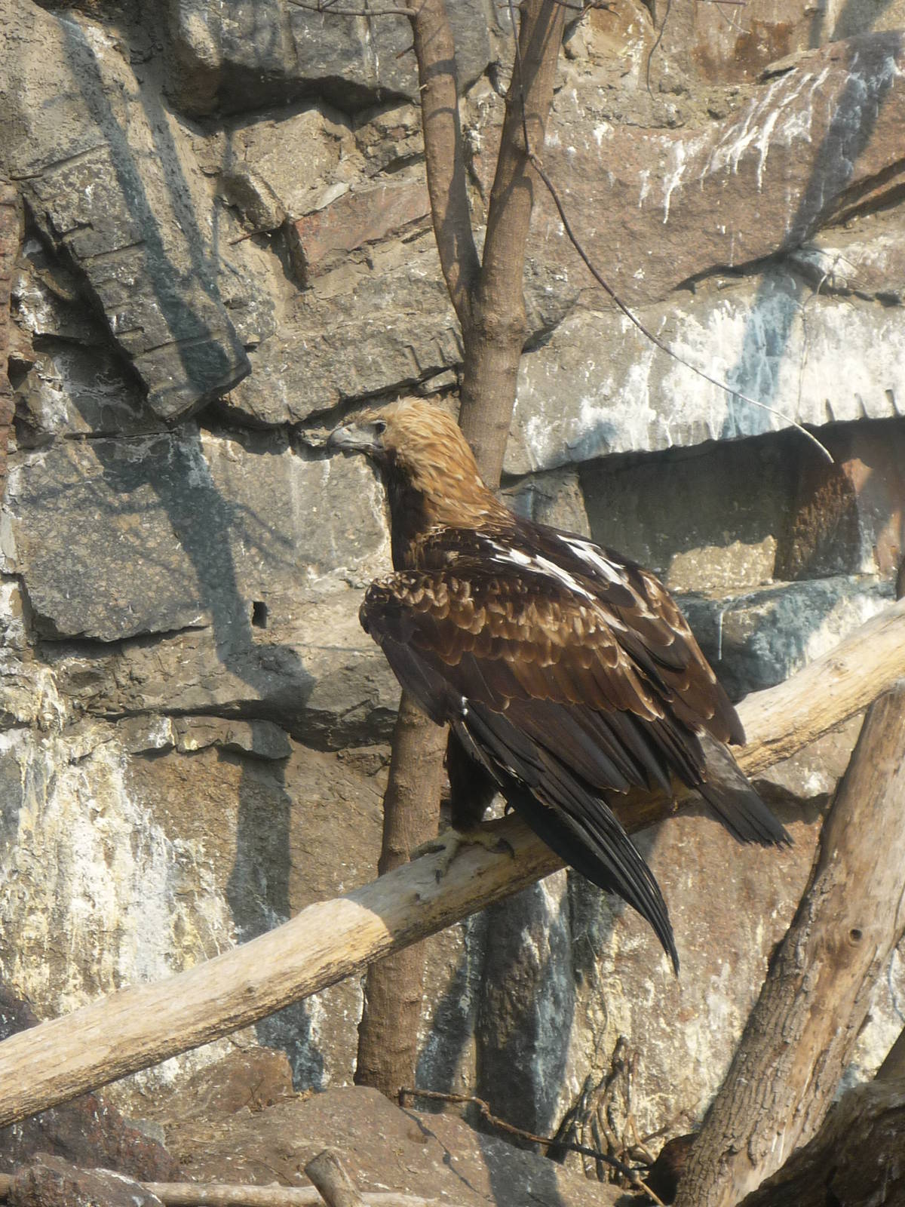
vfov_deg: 15.5
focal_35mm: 127
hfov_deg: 11.7
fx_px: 4427
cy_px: 604
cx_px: 452
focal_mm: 16.5
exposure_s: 1/320
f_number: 5.1
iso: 100
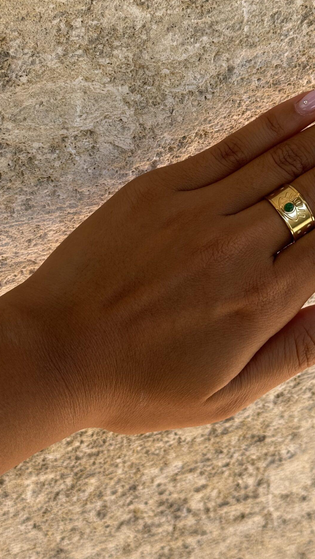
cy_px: 196
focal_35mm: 71
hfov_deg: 16.9
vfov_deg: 29.6
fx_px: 1054
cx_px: 215
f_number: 1.78
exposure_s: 1/939
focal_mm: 6.76
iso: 64
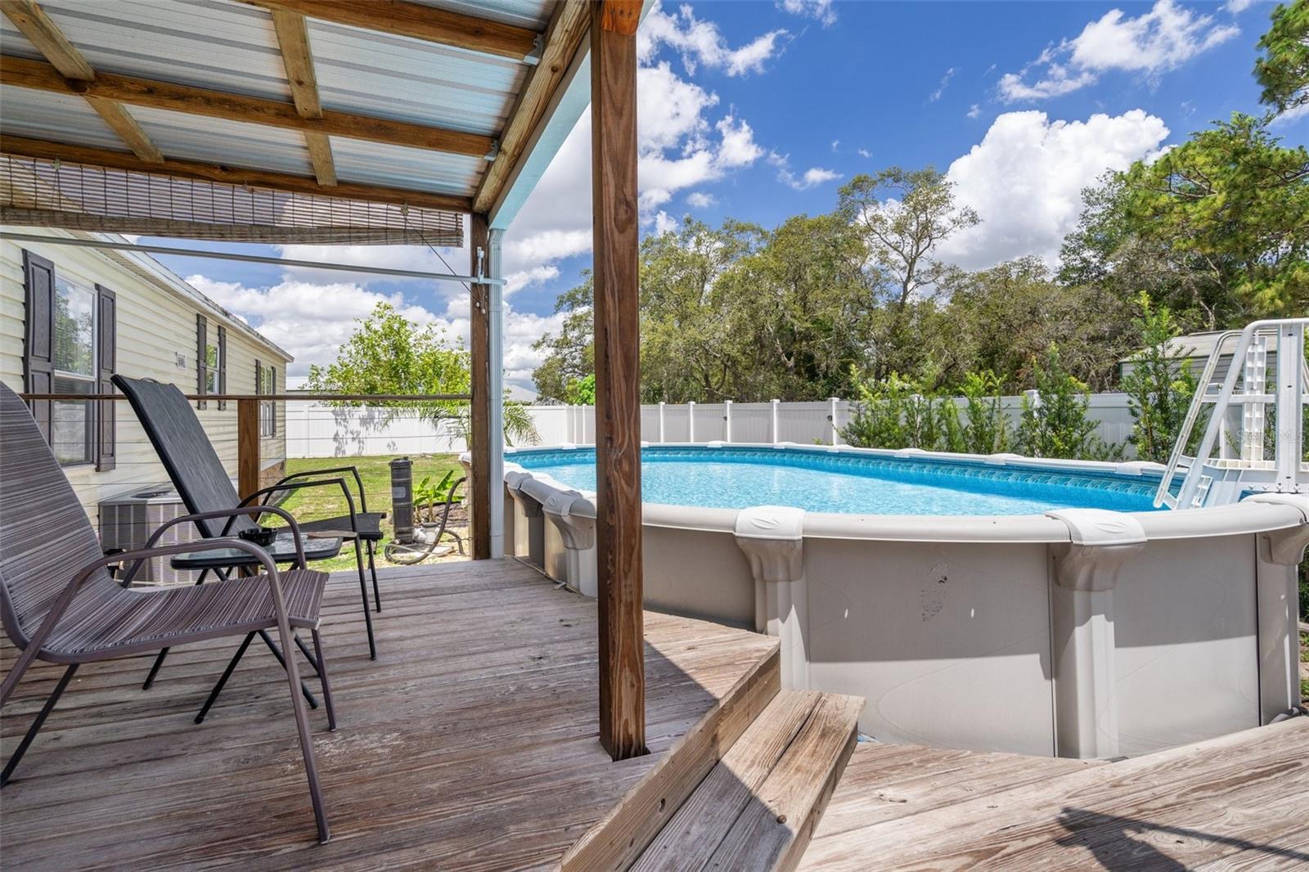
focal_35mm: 17
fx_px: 618
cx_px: 654
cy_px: 436
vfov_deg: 70.4
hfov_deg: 93.3
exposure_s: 1/160
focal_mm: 17
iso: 320
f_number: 8
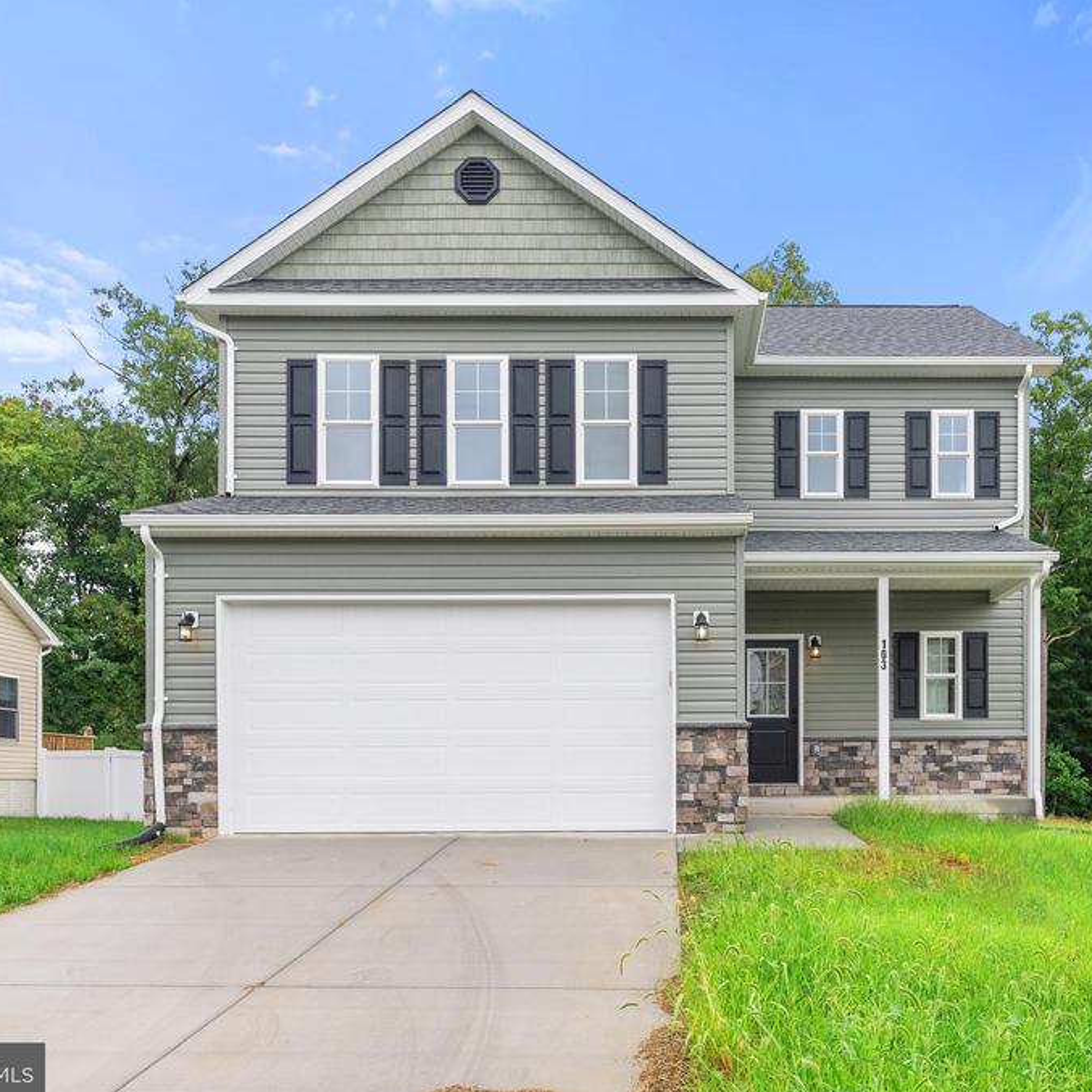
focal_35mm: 27
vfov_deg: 59.1
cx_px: 692
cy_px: 550
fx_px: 964
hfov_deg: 58.2
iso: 640
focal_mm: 21
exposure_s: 1/800
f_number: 8
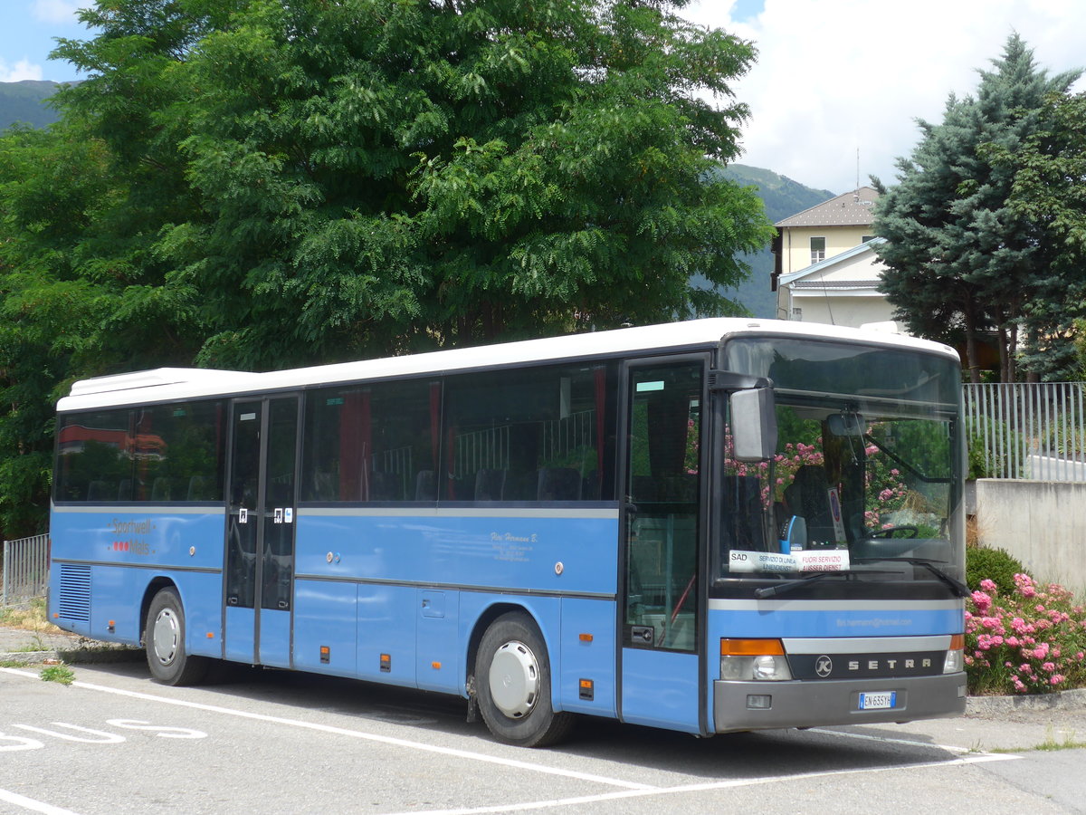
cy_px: 408
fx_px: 1851
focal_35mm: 59
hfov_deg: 32.7
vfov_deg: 24.8
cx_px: 543
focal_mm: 12
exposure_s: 1/500
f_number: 3.5
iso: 80
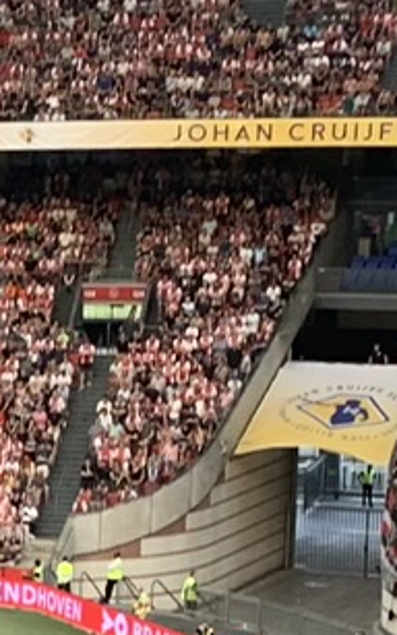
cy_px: 687
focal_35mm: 184
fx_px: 3184
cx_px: -961
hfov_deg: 6.3
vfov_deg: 11.2
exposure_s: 1/121
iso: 40
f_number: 1.8
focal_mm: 4.25
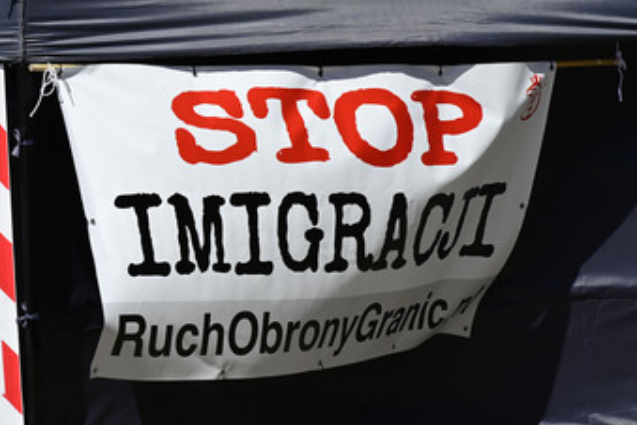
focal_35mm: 266
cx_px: 298
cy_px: 201
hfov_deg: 7.7
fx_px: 4706
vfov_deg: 5.2
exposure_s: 1/320
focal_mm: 200
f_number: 9
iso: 100
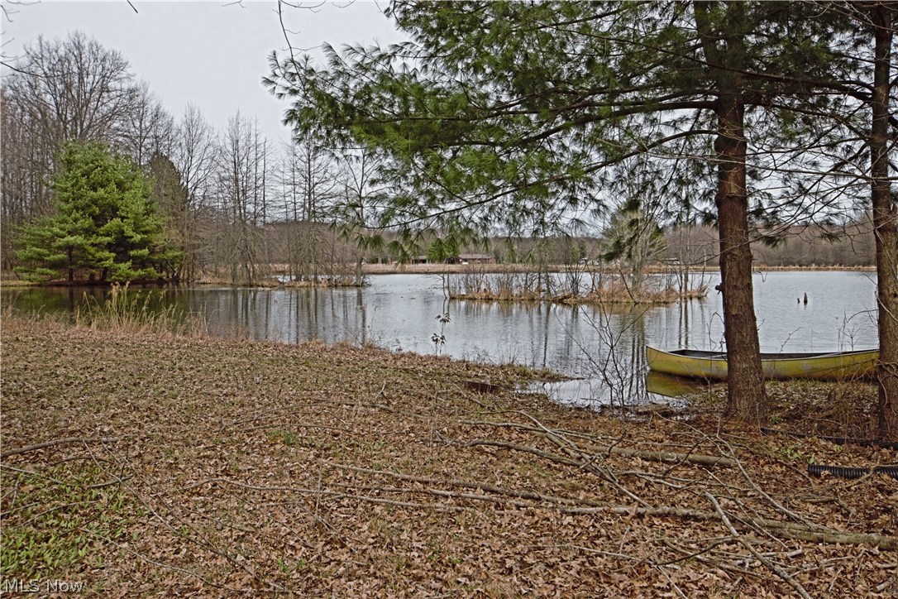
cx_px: 449
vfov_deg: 36.9
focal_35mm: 36
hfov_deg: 53.1
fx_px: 898
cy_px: 300
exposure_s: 1/400
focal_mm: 24
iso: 400
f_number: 11
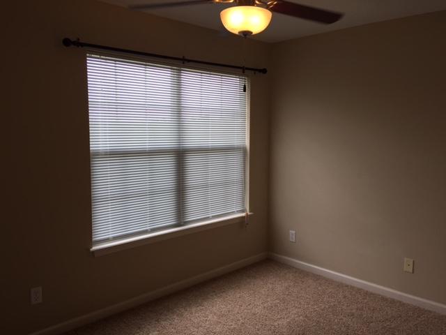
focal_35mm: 29
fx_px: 374
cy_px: 168
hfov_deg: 61.7
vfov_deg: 48.2
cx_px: 223
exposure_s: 1/134
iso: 32
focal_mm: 4.15
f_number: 2.2
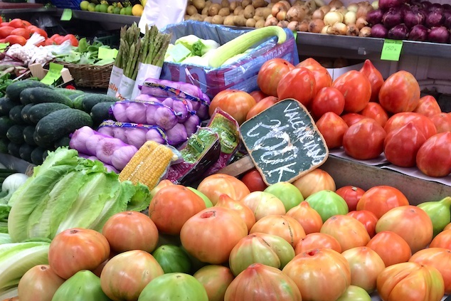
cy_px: 265
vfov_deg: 30.6
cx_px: 224
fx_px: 526
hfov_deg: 46.4
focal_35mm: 42
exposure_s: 1/33
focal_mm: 4.12
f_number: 2.2
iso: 40
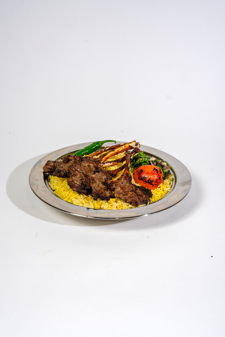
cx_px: 112
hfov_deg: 22.3
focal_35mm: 61
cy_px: 168
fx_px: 571
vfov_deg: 32.9
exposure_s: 1/100
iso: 640
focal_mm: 61
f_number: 8
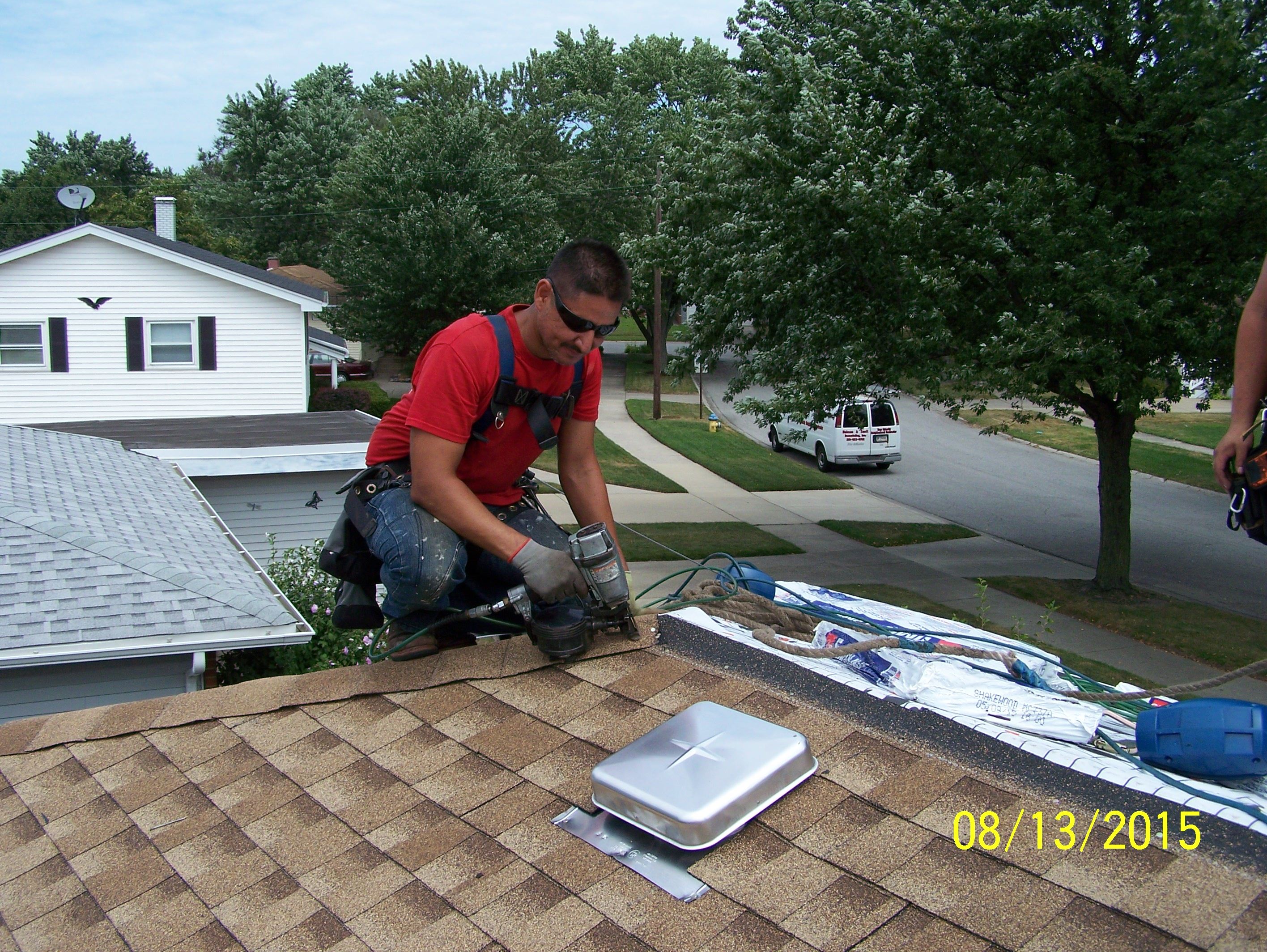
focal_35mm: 38
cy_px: 476
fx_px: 1392
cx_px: 634
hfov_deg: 48.9
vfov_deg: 37.8
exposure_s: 1/640
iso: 80
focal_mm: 6.3
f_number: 4
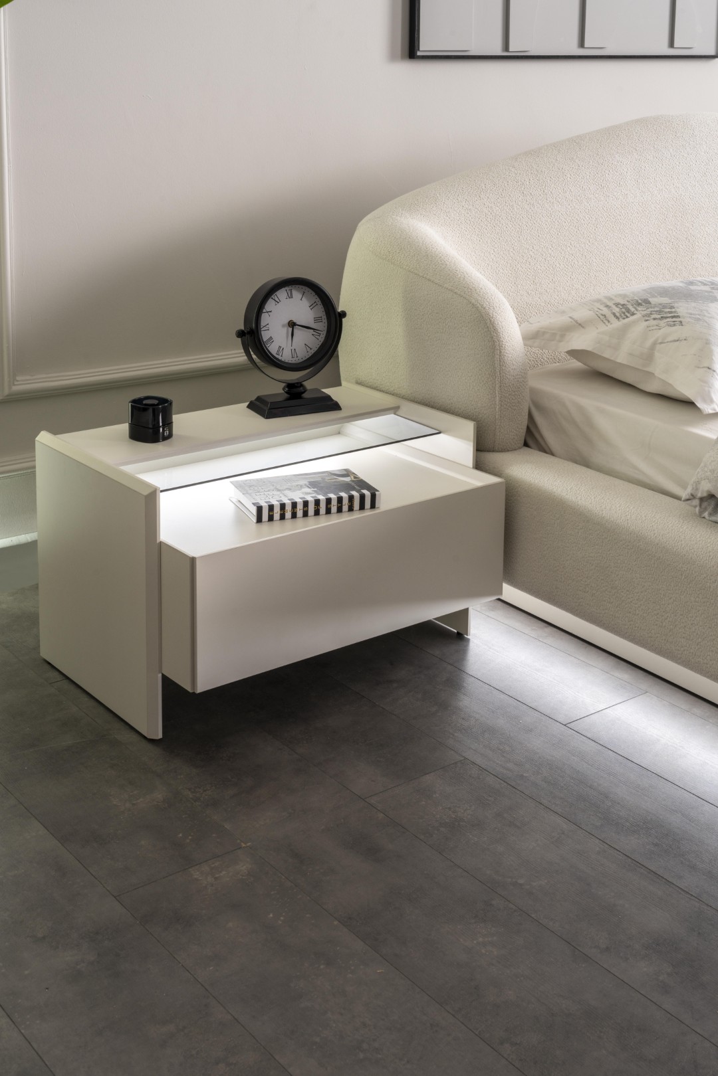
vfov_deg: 43.6
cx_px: 359
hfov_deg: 29.9
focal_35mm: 45
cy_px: 538
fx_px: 1346
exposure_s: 1
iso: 100
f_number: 13
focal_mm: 45
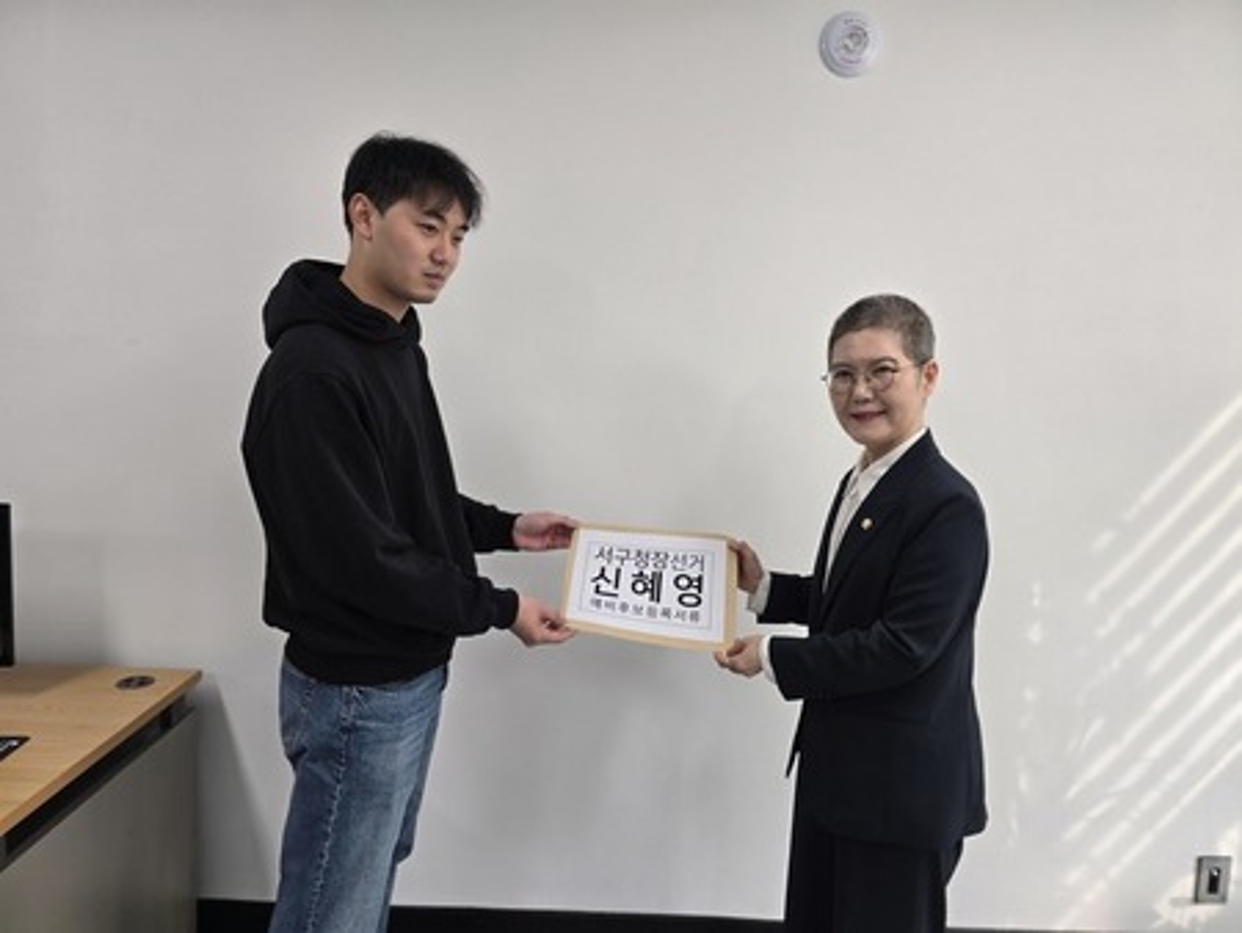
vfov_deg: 58.9
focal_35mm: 23
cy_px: 466
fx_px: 826
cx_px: 621
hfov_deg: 73.9
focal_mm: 6.3
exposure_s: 1/120
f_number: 1.7
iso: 64
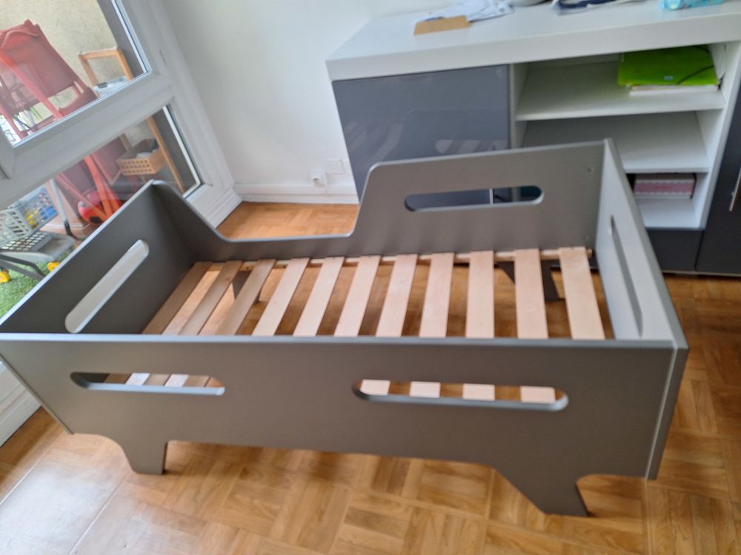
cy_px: 278
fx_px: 492
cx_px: 370
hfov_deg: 73.9
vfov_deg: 58.9
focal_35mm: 23
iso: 200
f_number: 1.8
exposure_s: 1/50
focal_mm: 5.54
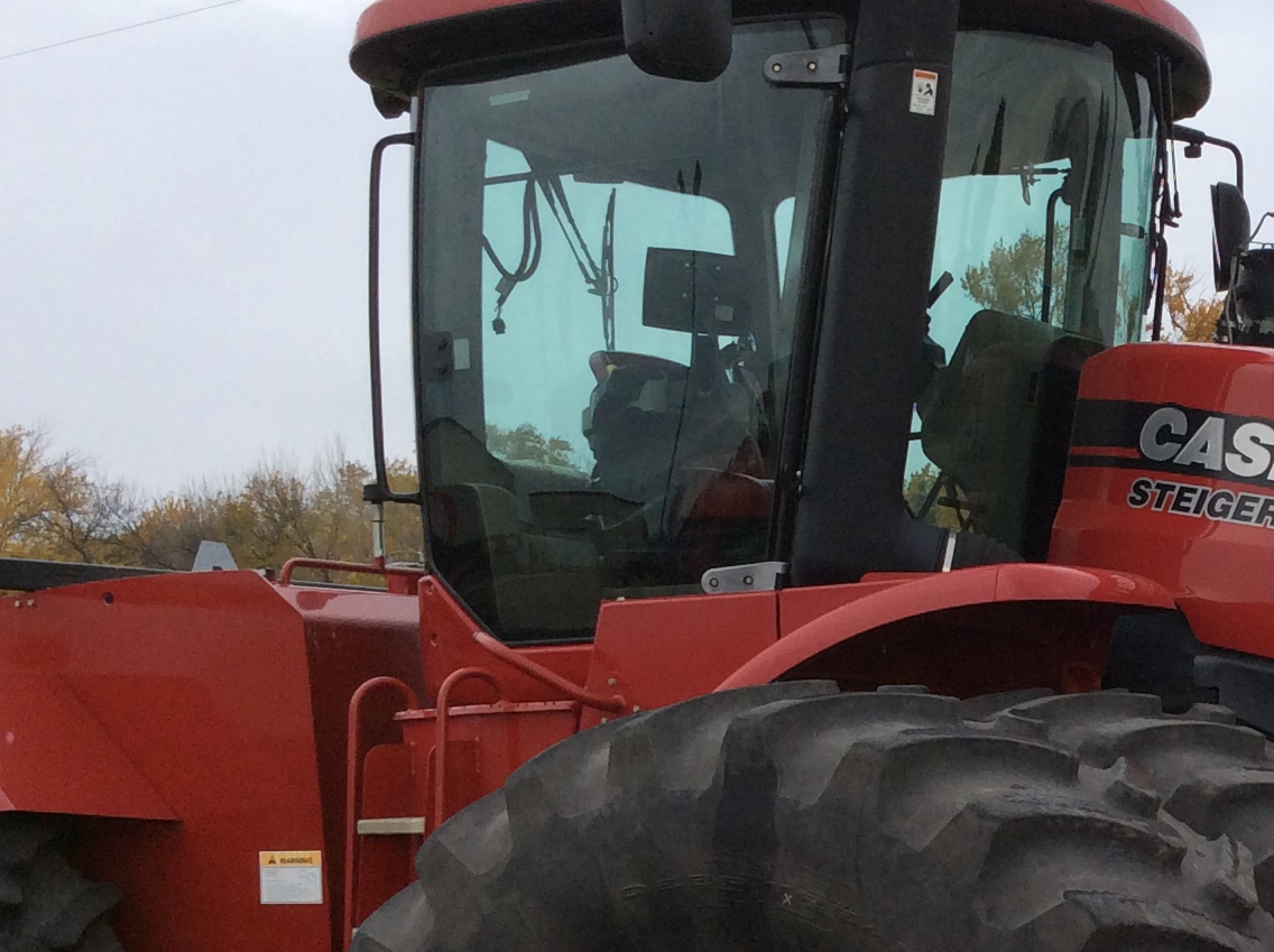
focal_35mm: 73
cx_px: 1275
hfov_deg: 25.4
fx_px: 2683
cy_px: 774
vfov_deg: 19.9
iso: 32
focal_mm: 3.3
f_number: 2.4
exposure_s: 1/805
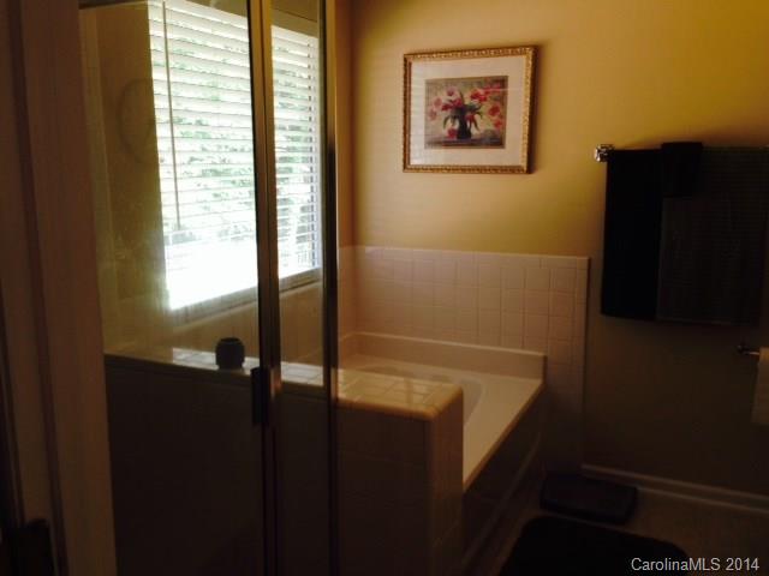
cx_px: 384
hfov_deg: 55.4
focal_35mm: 33
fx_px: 733
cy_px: 288
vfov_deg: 42.9
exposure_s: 1/40
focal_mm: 4.12
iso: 50
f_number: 2.4
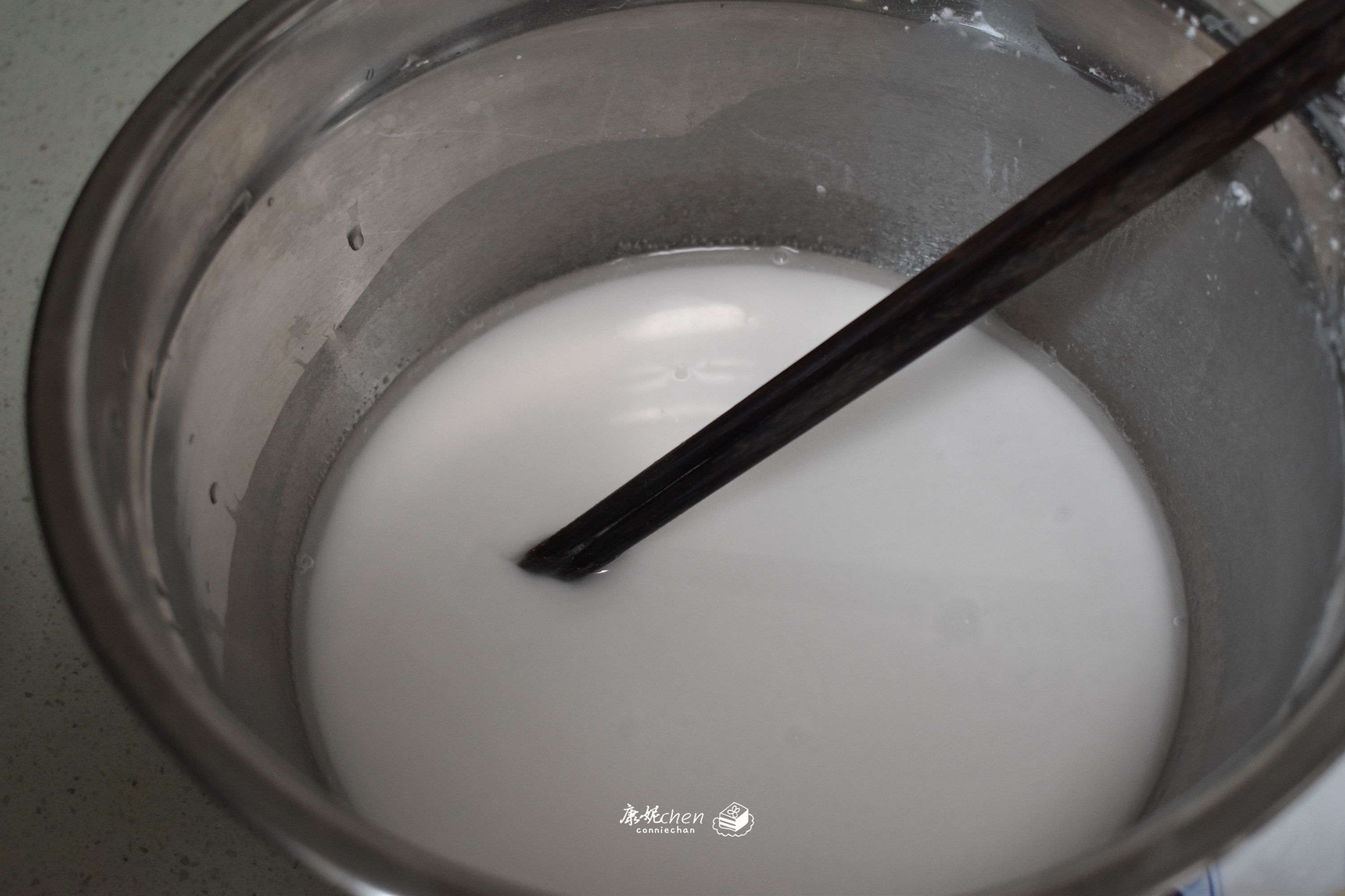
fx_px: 1961
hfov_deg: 37.9
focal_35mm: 52
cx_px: 672
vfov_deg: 25.8
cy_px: 448
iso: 1100
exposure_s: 1/60
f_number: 5
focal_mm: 35
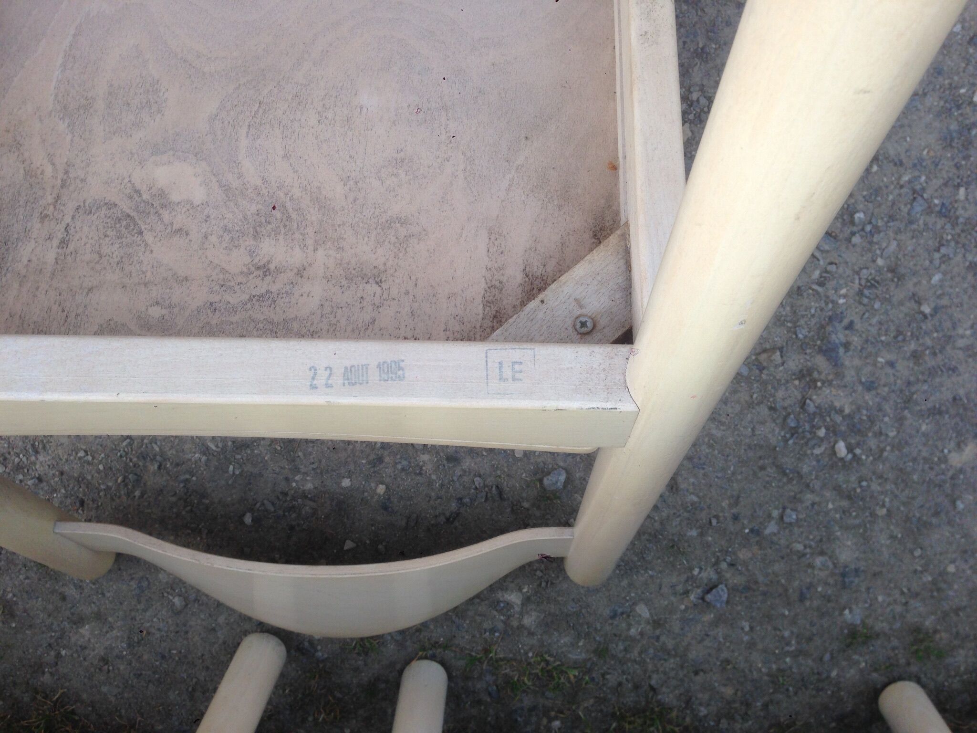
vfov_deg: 42.9
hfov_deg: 55.4
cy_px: 366
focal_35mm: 33
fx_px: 931
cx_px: 488
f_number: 2.4
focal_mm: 4.12
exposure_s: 1/484
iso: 50
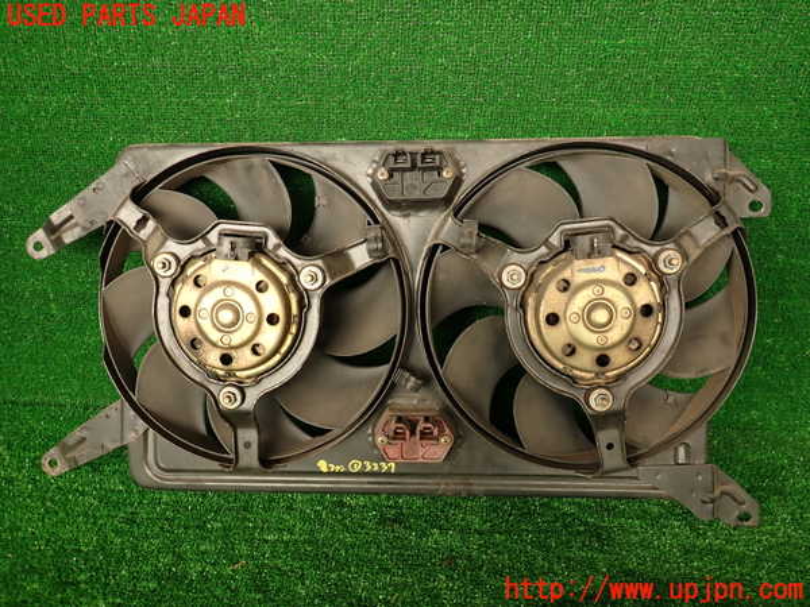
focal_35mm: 25
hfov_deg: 69.4
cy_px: 304
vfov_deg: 54.9
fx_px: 585
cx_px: 405
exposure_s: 1/100
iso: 100
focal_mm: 4.5
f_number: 2
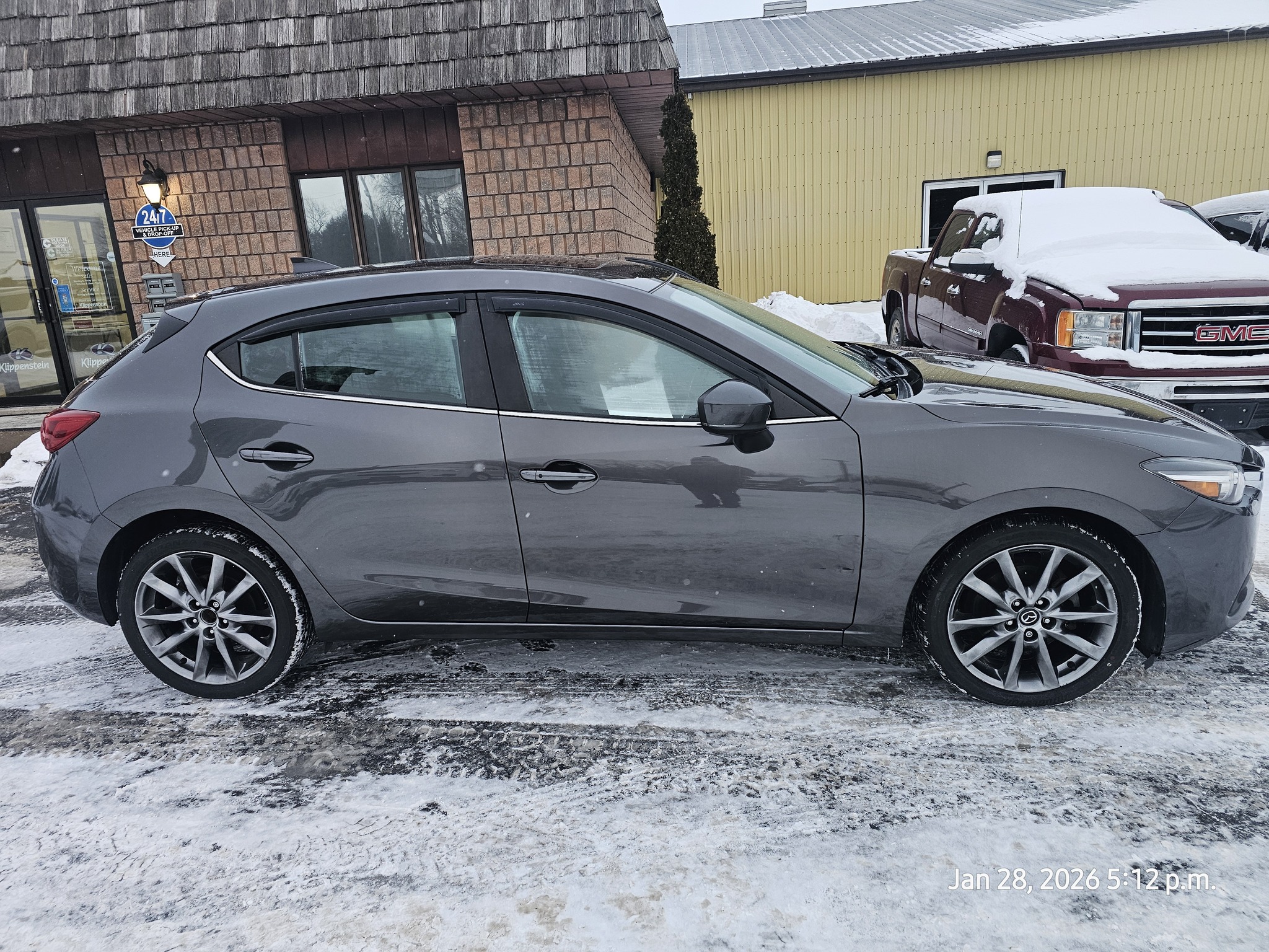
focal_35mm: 23
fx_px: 843
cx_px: 634
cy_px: 476
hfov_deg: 73.9
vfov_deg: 58.9
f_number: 1.7
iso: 200
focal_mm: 6.3
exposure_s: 1/359
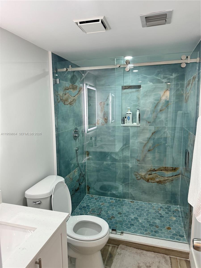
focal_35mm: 24
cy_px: 134
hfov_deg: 56.8
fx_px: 186
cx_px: 100
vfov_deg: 71.6
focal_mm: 6.86
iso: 160
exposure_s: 1/120
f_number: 1.78
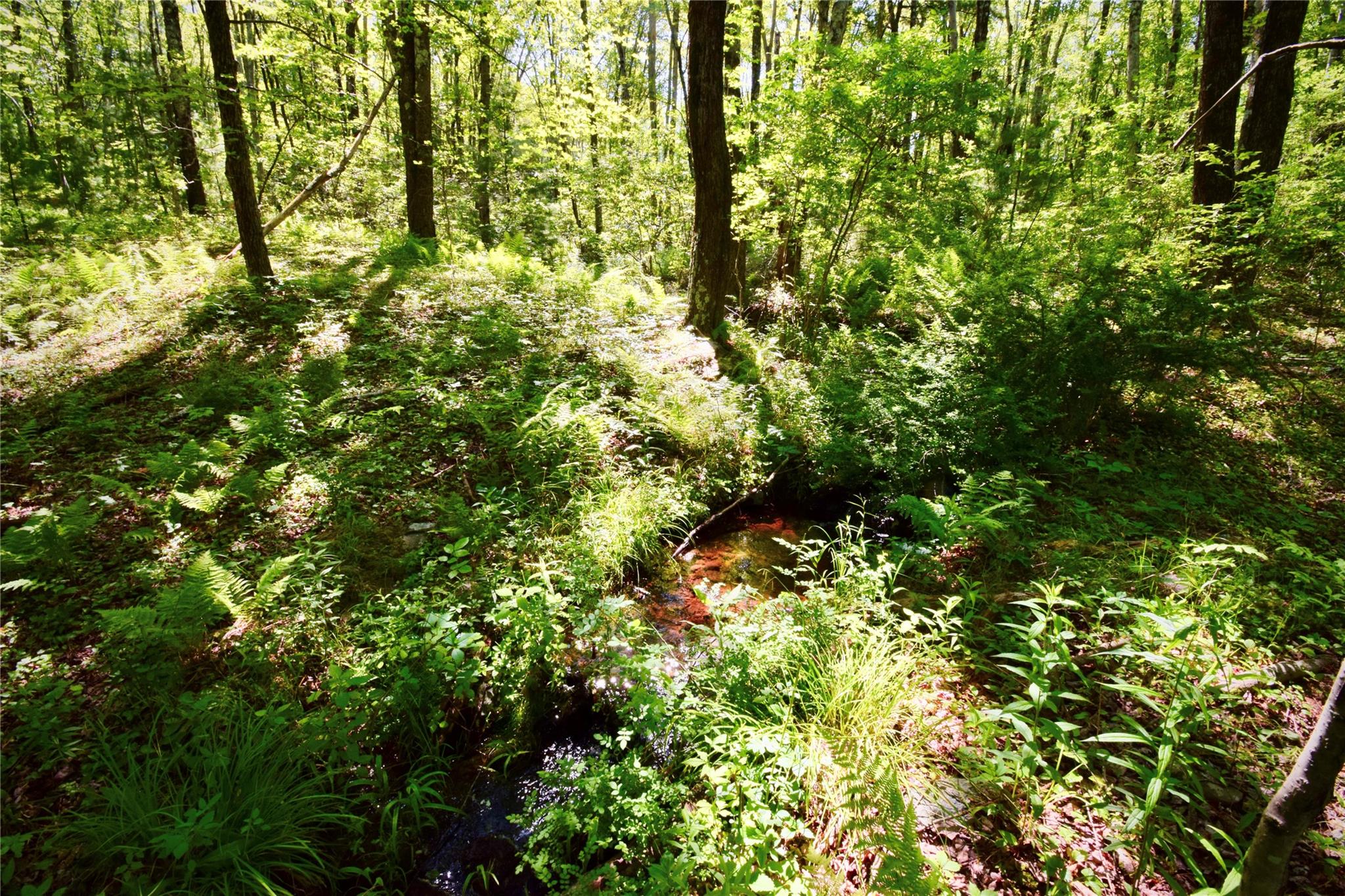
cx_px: 672
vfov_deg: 77.3
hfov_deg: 100.4
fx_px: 560
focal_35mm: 15
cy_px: 448
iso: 500
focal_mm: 10
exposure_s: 1/50
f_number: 18
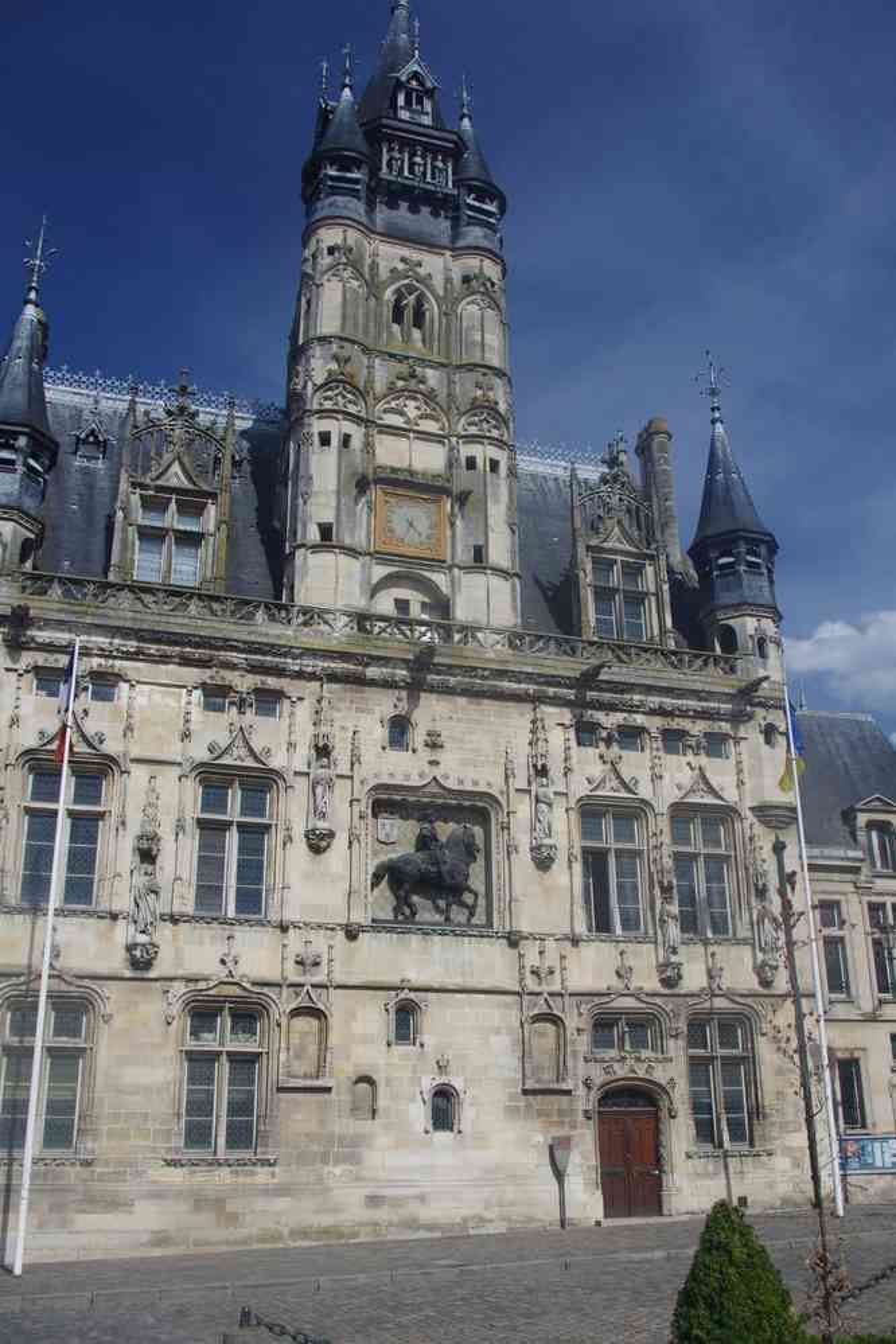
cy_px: 672
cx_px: 448
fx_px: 1176
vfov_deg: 59.5
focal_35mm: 32
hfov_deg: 41.7
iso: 200
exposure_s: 1/100
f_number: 11
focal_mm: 21
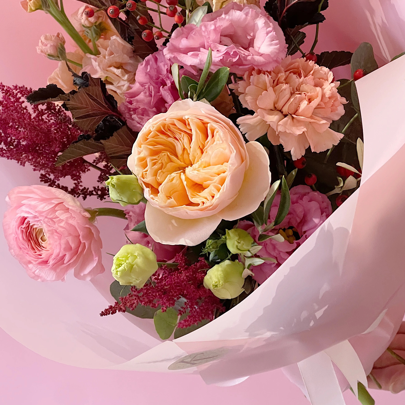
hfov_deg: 19.7
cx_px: 201
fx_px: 1165
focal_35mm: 88
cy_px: 150
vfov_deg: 19.7
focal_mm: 7.5
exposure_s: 1/50
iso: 320
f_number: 2.2
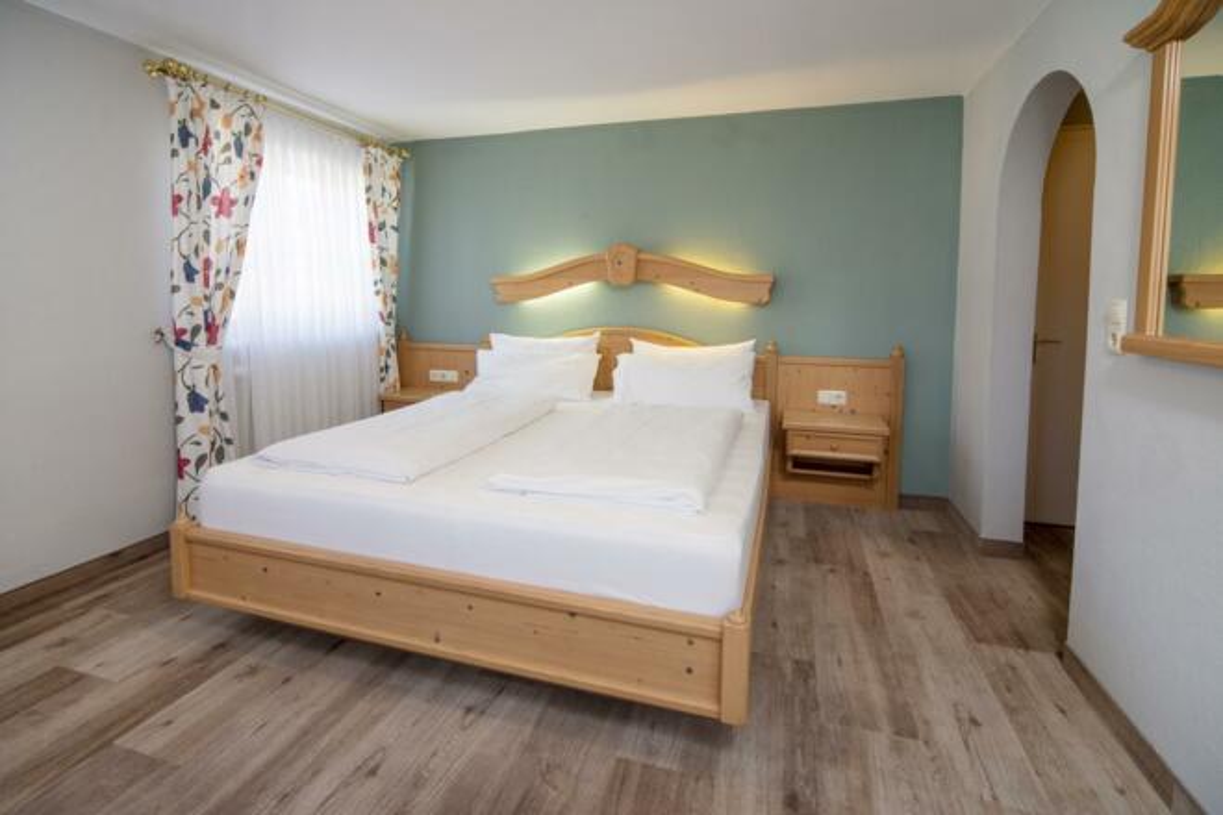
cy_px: 408
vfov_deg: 70.4
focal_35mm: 17
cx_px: 612
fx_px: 577
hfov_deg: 93.3
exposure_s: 1/4
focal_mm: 17
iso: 200
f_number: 11
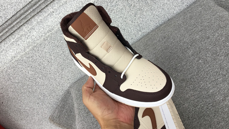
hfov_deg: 58.0
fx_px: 206
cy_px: 53
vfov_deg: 34.6
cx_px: 114
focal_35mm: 34
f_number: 2.4
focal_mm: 3.3
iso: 40
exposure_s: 1/120
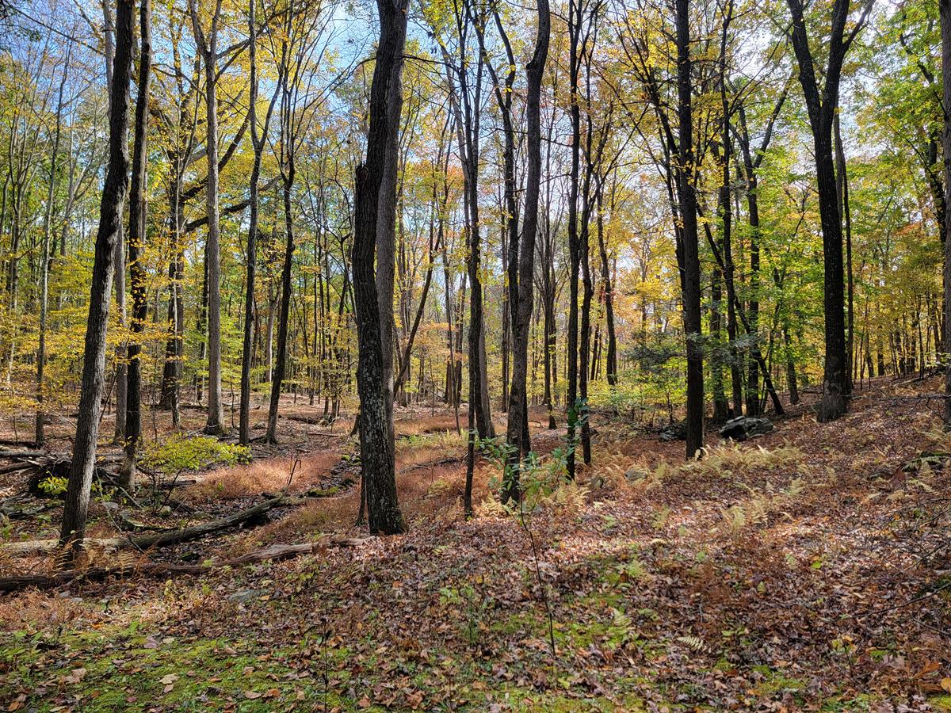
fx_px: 659
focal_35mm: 24
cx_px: 476
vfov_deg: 56.8
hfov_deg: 71.6
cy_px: 356
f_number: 1.8
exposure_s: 1/120
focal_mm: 6.7
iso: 20
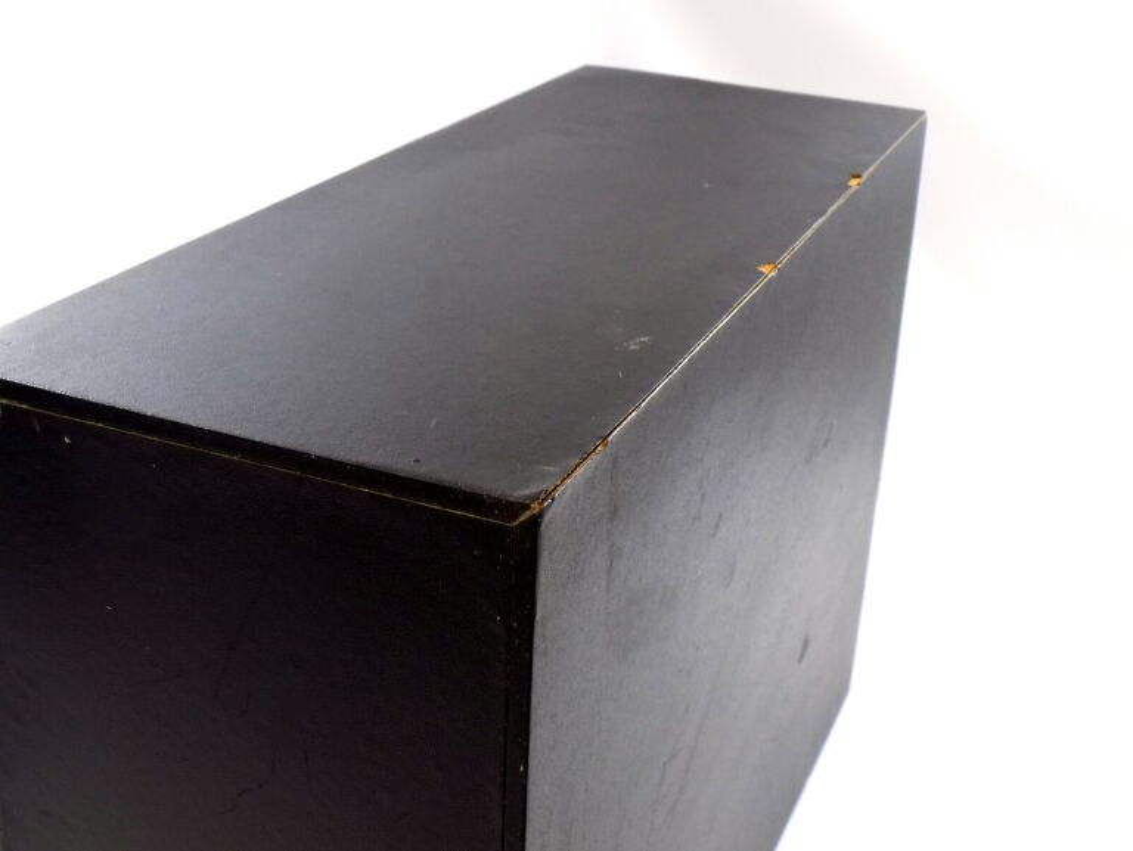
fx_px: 1507
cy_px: 426
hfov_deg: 41.2
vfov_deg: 31.6
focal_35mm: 46
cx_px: 566
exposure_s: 1/30
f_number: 3.7
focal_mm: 8.1
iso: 160
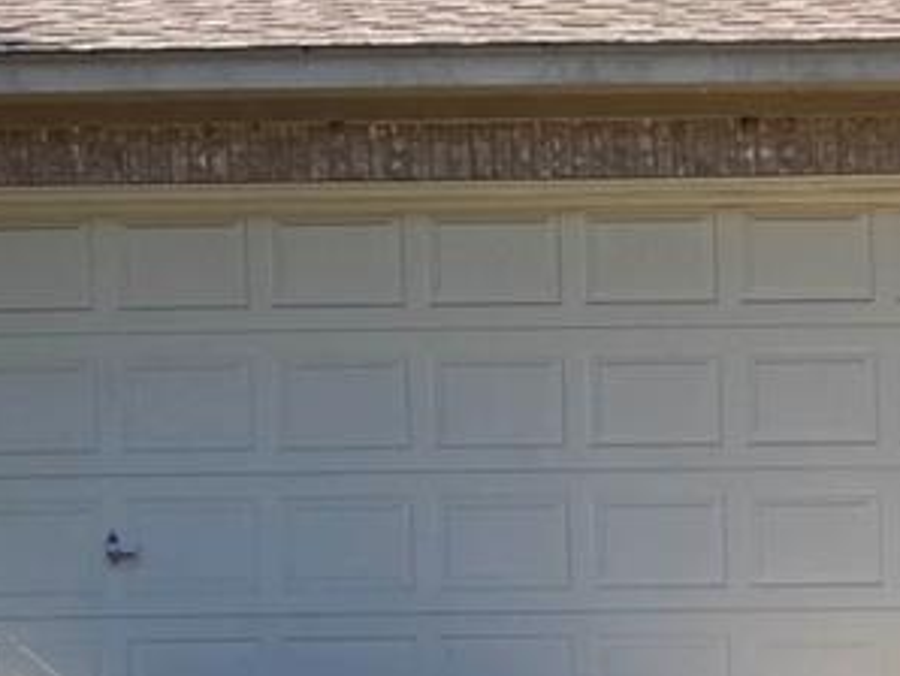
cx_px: 1335
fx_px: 3487
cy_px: 890
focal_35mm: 134
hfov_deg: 13.8
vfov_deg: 10.8
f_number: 1.8
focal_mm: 4.25
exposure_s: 1/1779
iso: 32
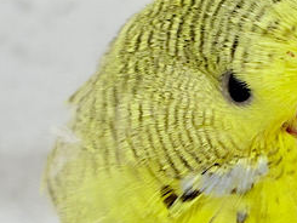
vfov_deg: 10.9
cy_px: 159
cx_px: 290
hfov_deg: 14.3
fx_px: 1167
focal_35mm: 136
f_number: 1.6
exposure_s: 1/50
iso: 40
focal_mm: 5.96
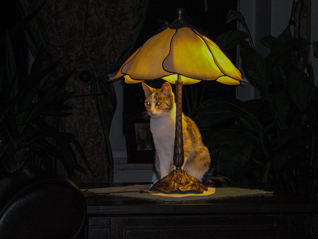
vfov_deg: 14.1
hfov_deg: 18.7
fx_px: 965
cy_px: 120
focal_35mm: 105
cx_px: 159
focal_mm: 17.4
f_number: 5
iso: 400
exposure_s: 1/60
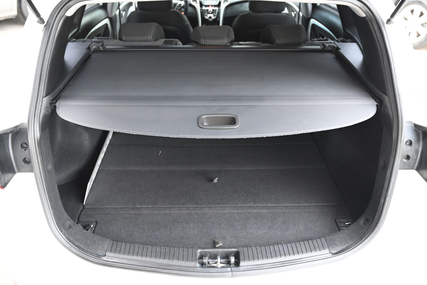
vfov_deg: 41.7
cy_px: 142
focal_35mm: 32
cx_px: 214
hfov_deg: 59.5
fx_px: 374
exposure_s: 1/125
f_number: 4
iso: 2200
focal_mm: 31.5
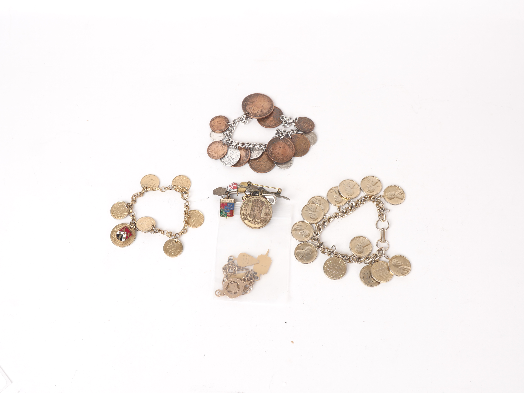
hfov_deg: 41.2
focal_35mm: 46
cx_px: 262
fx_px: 696
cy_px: 196
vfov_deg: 31.5
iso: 100
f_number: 8
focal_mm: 23
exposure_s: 1/125
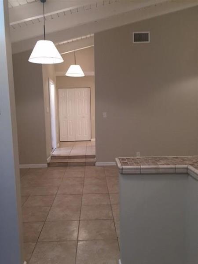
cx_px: 99
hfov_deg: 48.2
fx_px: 221
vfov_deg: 61.7
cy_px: 132
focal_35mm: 29
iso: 100
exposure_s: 1/30
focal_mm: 4.15
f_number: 2.2
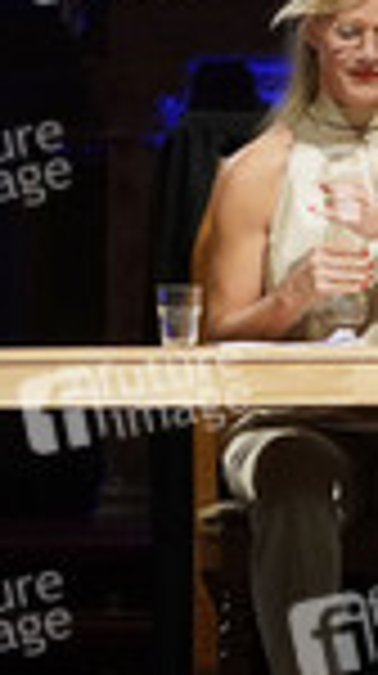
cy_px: 288
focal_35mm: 737
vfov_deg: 2.9
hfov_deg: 1.6
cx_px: 916
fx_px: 13177
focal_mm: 234
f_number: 5.6
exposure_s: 1/200
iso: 6400
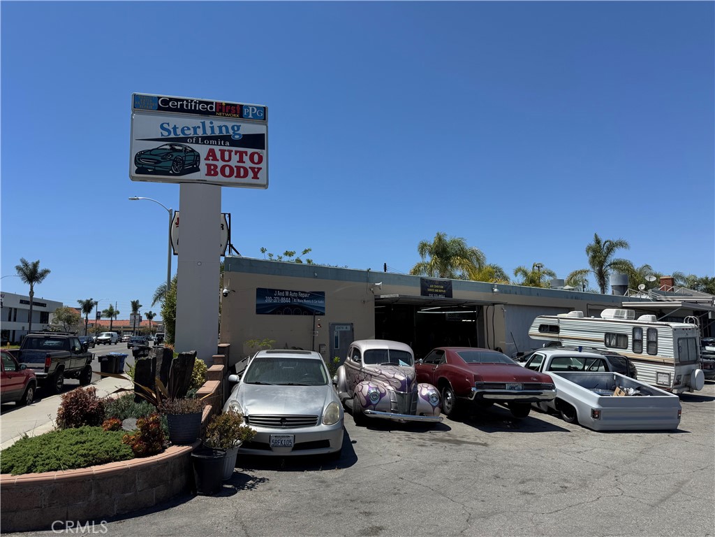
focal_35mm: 24
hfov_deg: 71.6
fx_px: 496
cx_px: 358
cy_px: 268
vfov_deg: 56.8
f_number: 1.78
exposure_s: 1/5814
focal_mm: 6.76
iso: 80
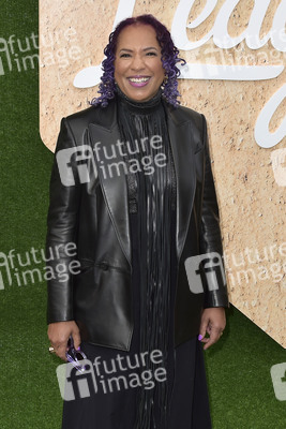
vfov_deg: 44.5
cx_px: 143
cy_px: 214
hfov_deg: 30.5
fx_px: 524
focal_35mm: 44
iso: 640
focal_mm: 44
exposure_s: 1/250
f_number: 6.3
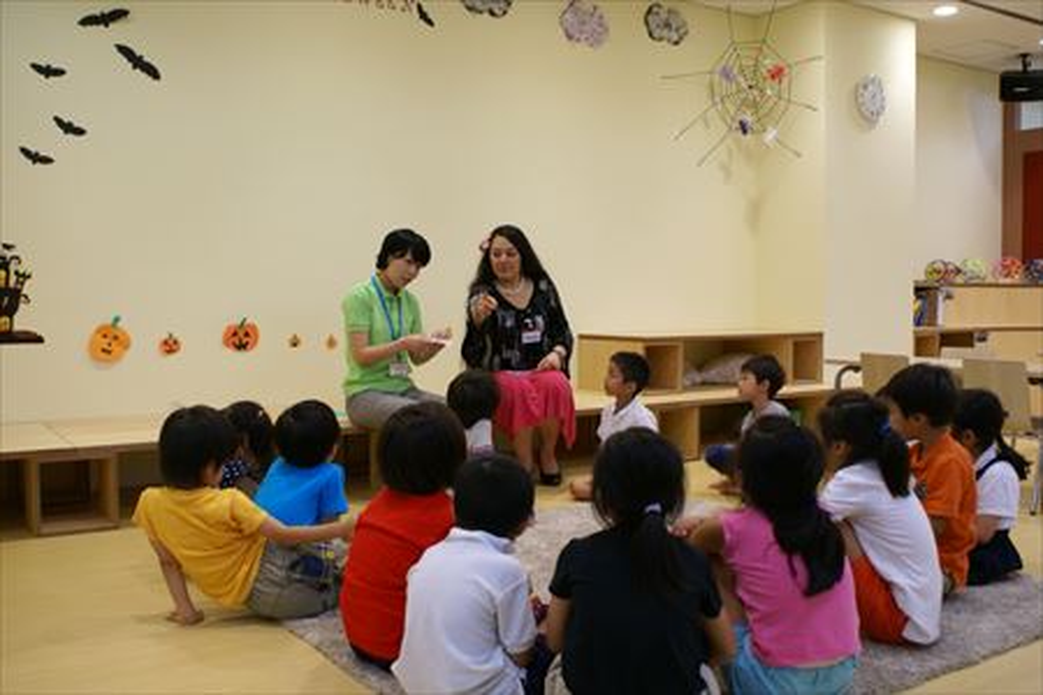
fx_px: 956
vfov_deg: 40.0
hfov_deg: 57.2
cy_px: 348
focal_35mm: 33
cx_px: 522
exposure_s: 1/40
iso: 160
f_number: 4
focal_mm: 22
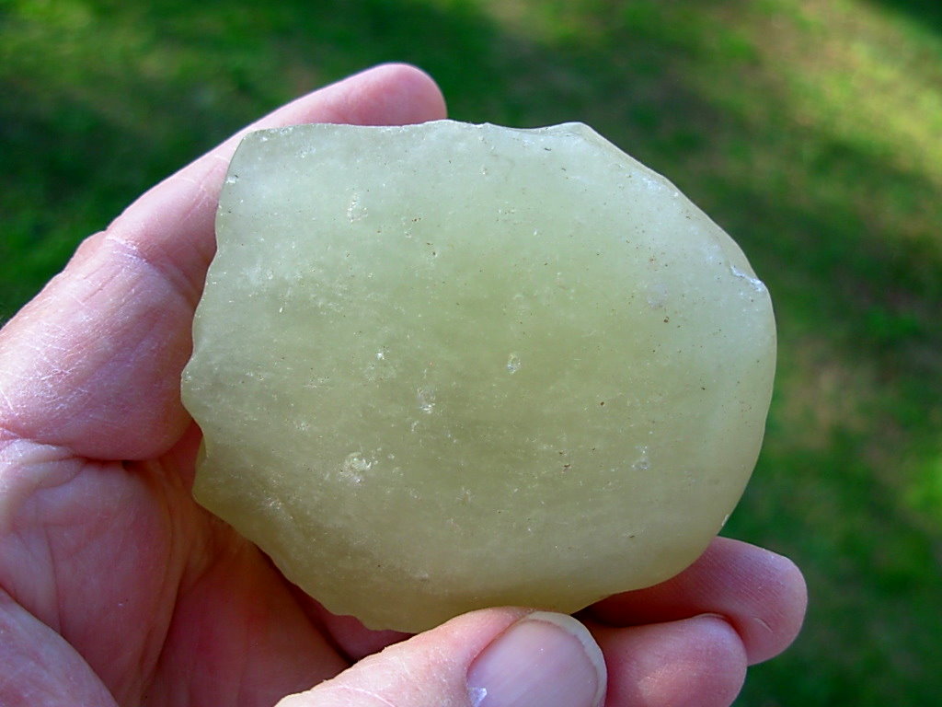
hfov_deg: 49.0
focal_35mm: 38
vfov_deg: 37.7
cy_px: 354
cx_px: 471
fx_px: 1034
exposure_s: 1/157
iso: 50
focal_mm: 6.3
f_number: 2.9
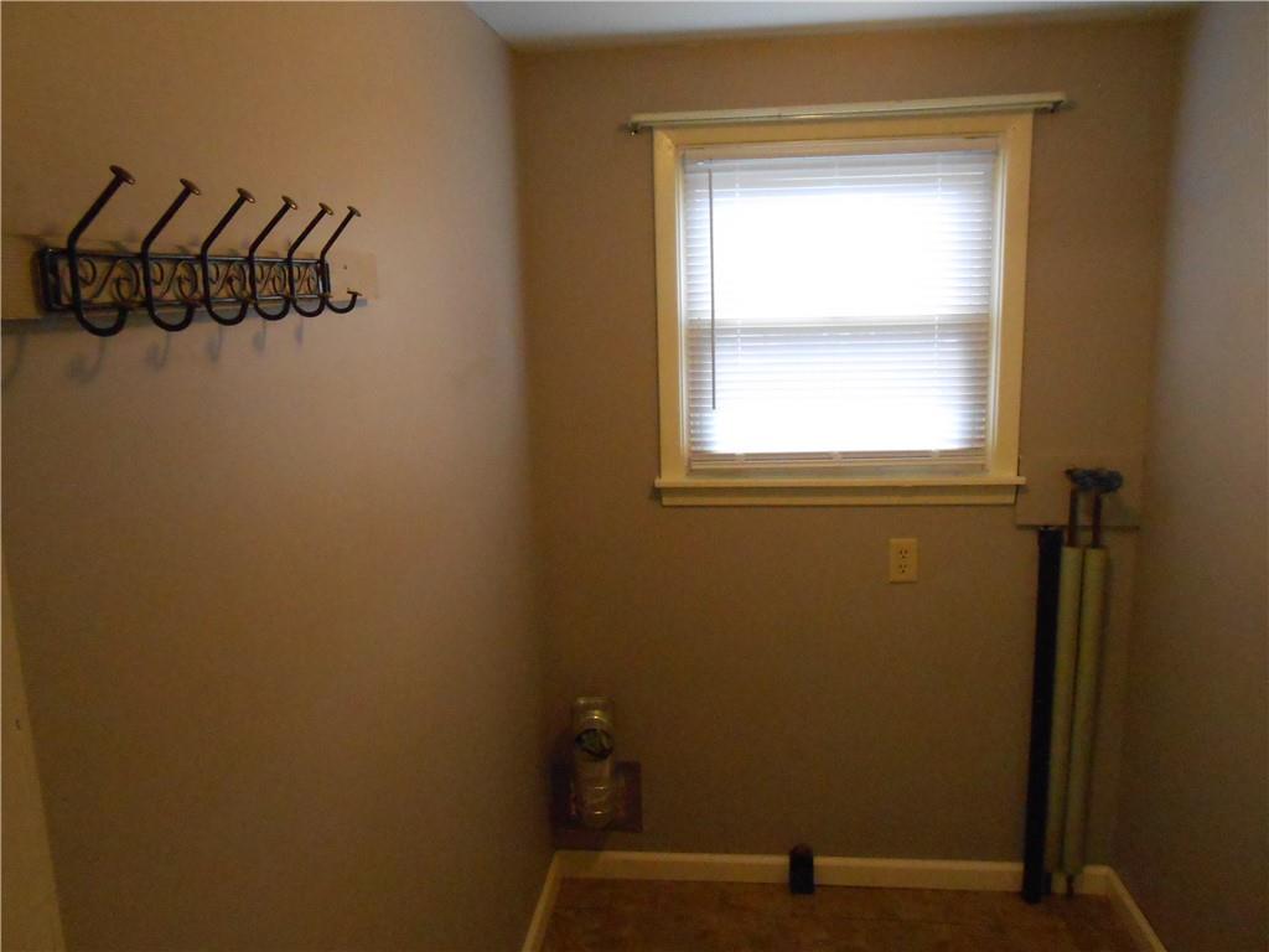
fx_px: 953
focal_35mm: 26
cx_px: 634
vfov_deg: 53.1
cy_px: 476
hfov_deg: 67.3
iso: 800
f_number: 3.5
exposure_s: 1/80
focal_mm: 4.6
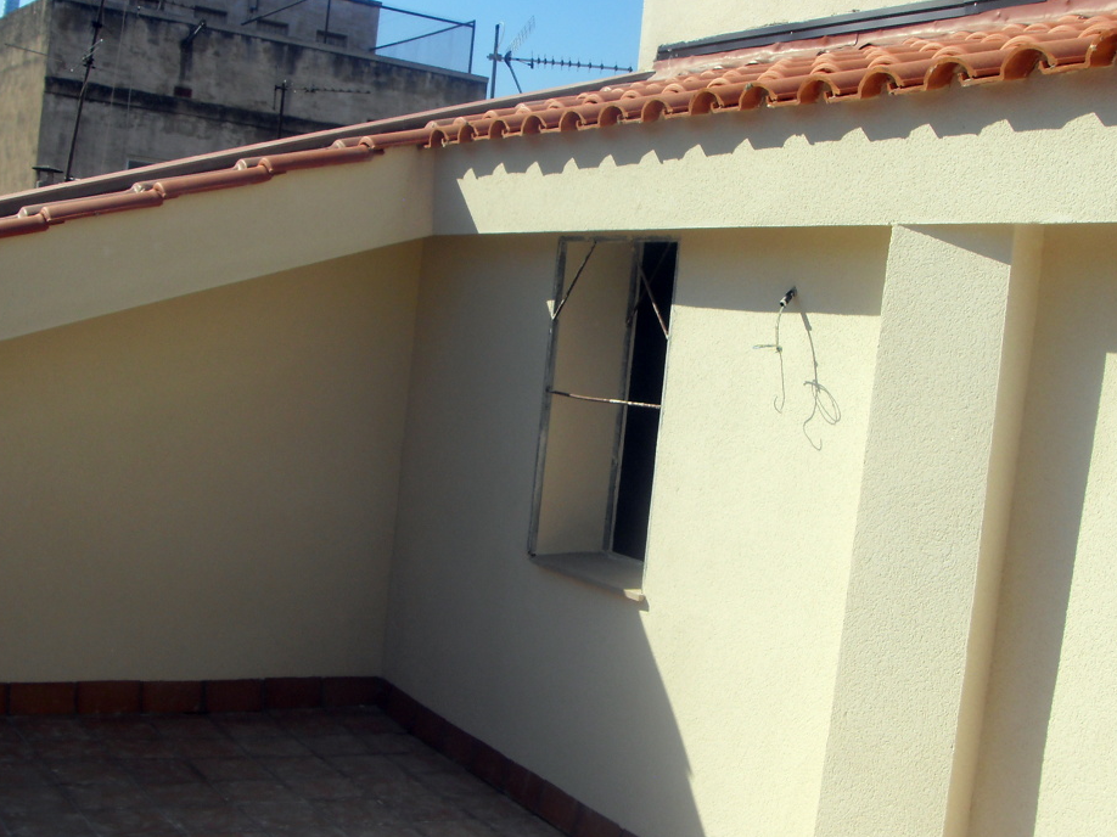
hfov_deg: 37.5
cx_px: 520
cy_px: 436
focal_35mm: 51
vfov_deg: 28.5
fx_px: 1645
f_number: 6.2
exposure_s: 1/350
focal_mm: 6.6
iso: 80
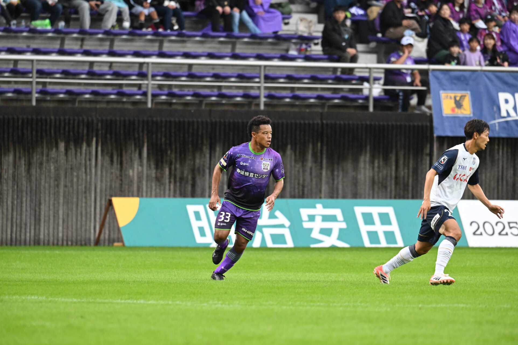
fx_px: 6201
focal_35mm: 431
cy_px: 173
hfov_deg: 4.8
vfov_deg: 3.2
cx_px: 259
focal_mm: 430
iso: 5000
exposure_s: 1/1250
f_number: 6
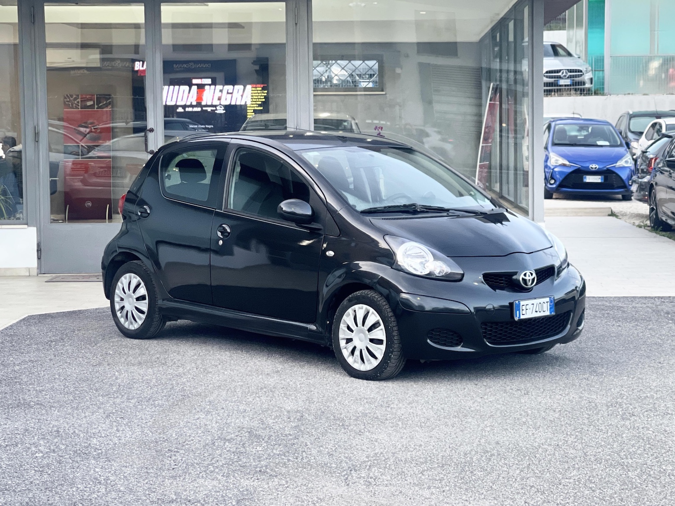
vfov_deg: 22.9
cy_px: 253
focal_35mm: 64
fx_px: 1248
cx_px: 338
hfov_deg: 30.3
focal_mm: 7.5
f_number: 2.2
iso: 250
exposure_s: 1/87
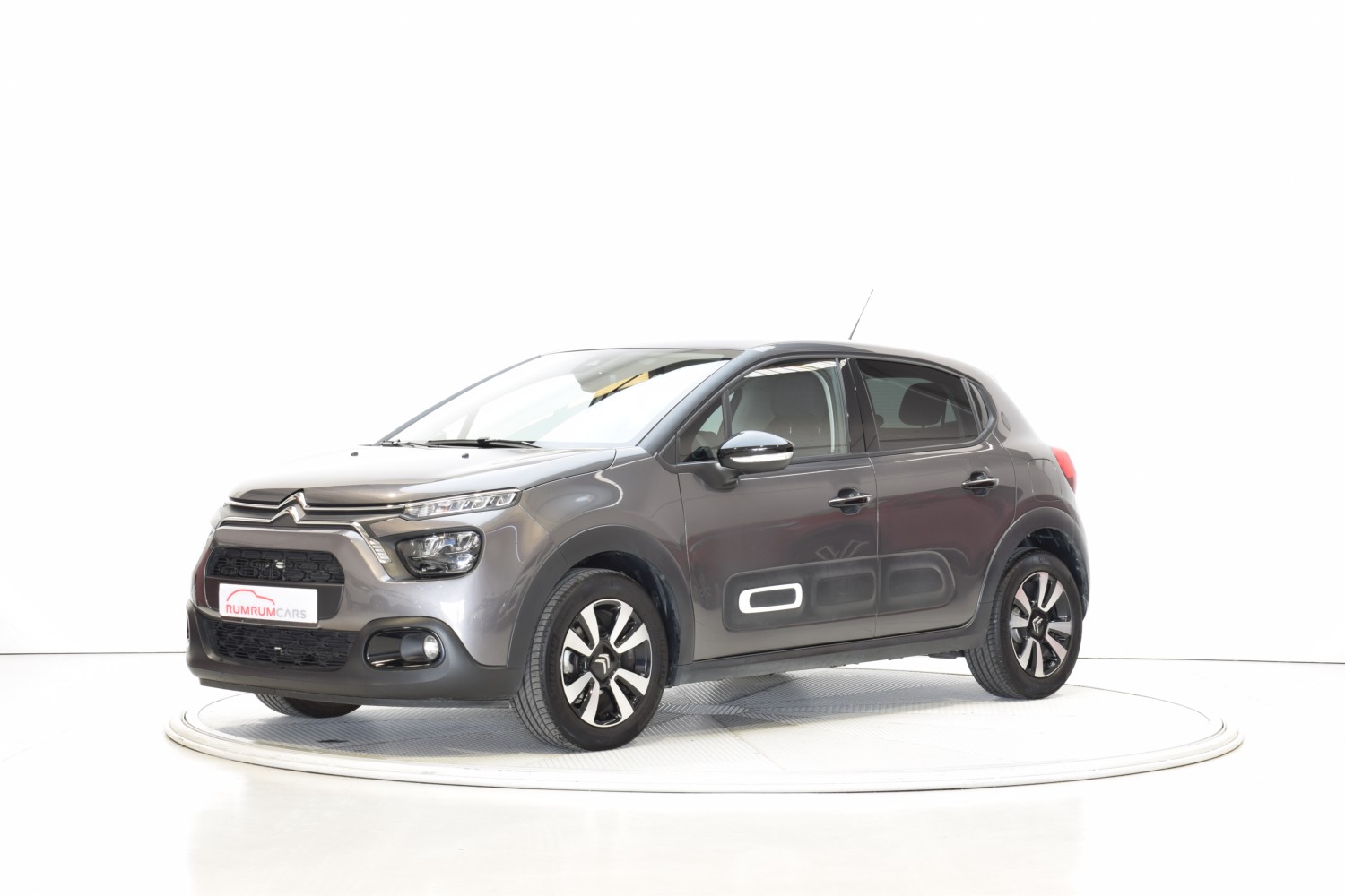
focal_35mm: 68
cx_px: 672
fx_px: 2522
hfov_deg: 29.9
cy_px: 448
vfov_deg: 20.2
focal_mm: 45
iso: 100
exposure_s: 1/2
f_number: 10
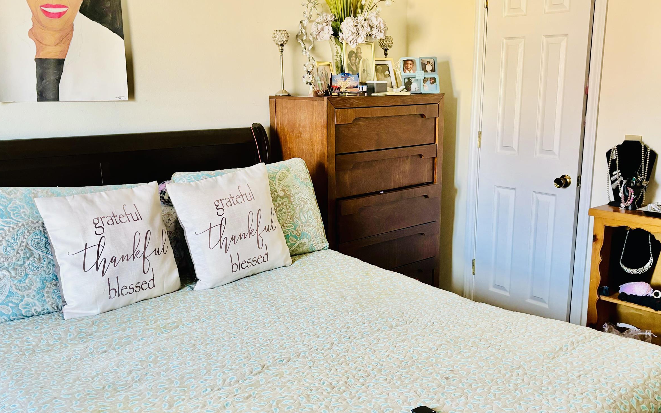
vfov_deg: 35.3
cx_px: 357
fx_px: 649
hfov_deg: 53.9
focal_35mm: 36
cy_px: 223
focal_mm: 5.96
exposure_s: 1/60
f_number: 1.6
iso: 200
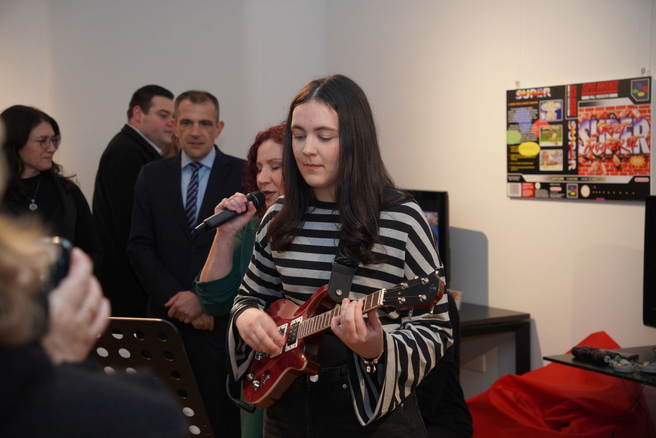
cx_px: 328
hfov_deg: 34.4
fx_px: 1060
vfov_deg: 23.3
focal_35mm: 58
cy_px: 219
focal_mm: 38.8
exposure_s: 1/160
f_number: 3.5
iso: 1000
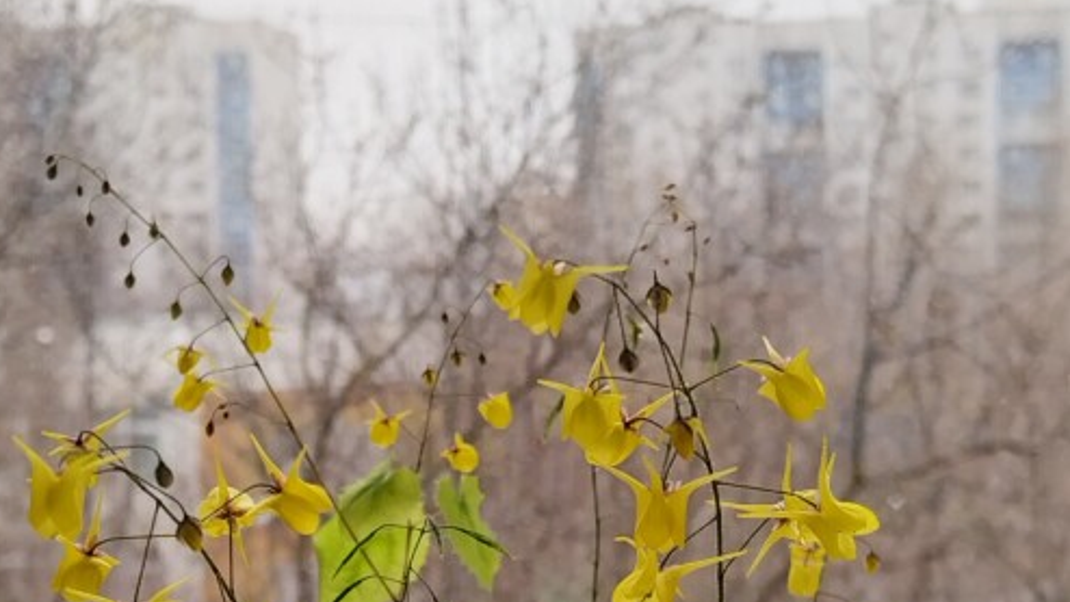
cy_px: 456
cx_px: 531
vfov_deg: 15.4
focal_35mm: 78
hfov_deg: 27.2
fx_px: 2213
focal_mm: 4.95
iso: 190
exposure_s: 1/100
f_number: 1.9
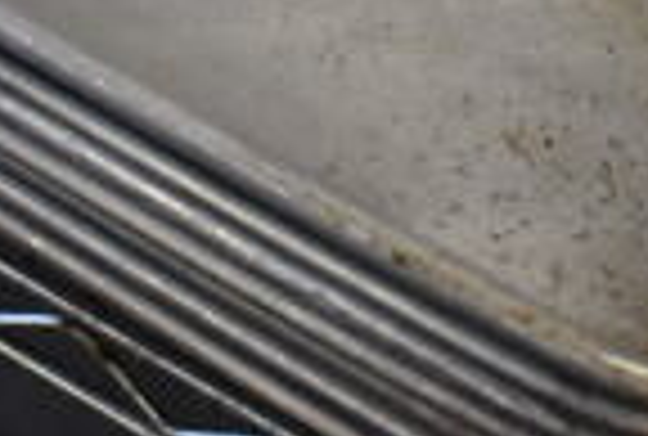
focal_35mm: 114
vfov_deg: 11.4
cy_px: -288
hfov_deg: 17.7
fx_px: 2058
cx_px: 108
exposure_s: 1/160
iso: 800
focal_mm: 18
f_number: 3.5
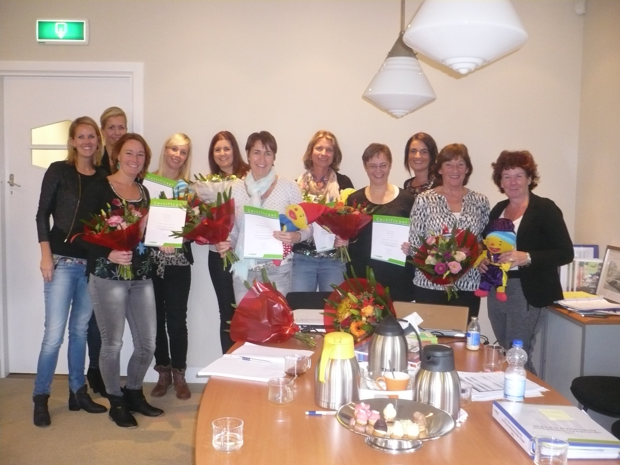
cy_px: 232
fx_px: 627
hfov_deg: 52.6
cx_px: 310
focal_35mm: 35
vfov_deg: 40.7
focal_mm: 5.8
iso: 400
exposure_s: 1/30
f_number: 2.8
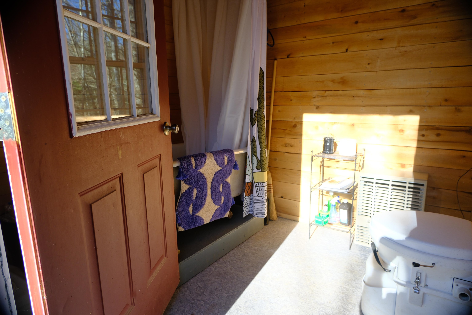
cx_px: 236
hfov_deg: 76.1
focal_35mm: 23
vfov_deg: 55.1
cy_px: 158
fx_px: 302
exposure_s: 1/105
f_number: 4
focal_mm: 15
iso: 320
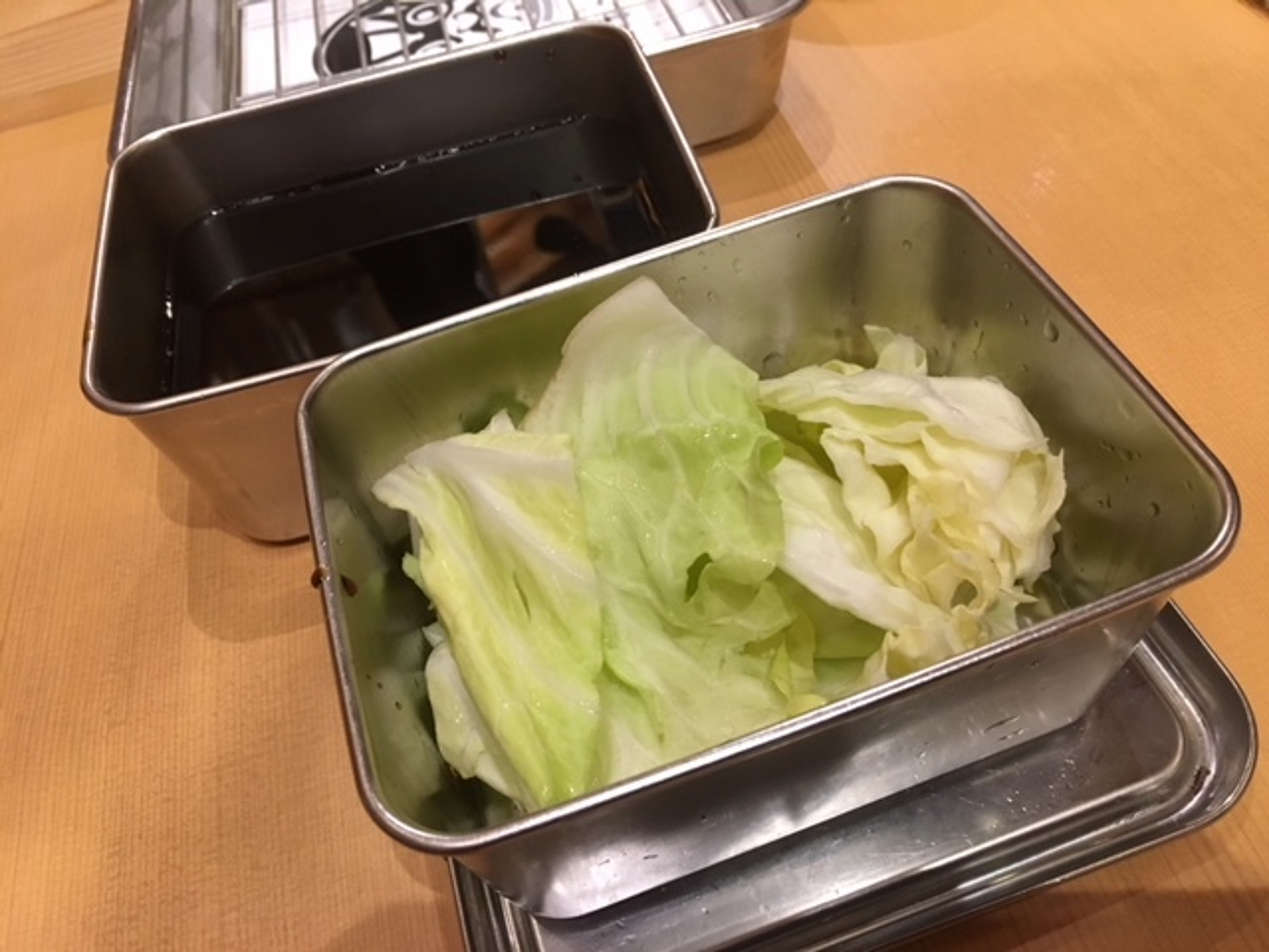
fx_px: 1063
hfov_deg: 61.7
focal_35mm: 29
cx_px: 634
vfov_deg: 48.2
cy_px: 476
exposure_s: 1/30
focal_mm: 4.15
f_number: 2.2
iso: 125
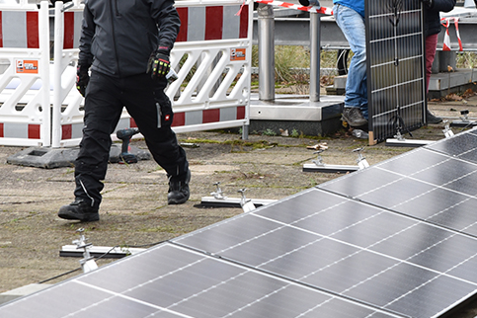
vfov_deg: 7.9
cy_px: 21
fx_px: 2305
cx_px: 431
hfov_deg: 11.7
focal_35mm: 174
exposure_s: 1/200
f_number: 3.5
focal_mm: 70
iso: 800
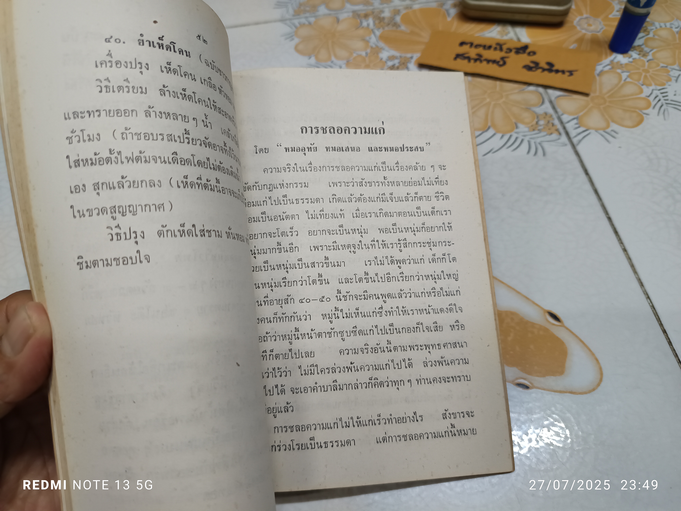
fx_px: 472
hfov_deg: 71.6
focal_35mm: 24
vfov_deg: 56.8
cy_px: 256
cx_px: 340
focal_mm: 5.31
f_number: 1.7
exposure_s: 1/50
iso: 1110
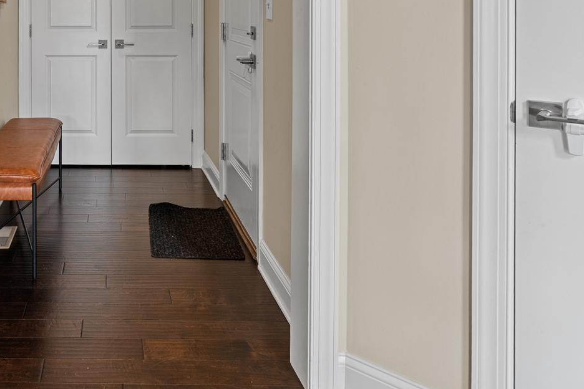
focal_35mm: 35
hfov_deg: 50.6
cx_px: 103
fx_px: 568
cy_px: 13
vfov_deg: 34.9
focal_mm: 16
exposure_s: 1/5
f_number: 8
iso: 400
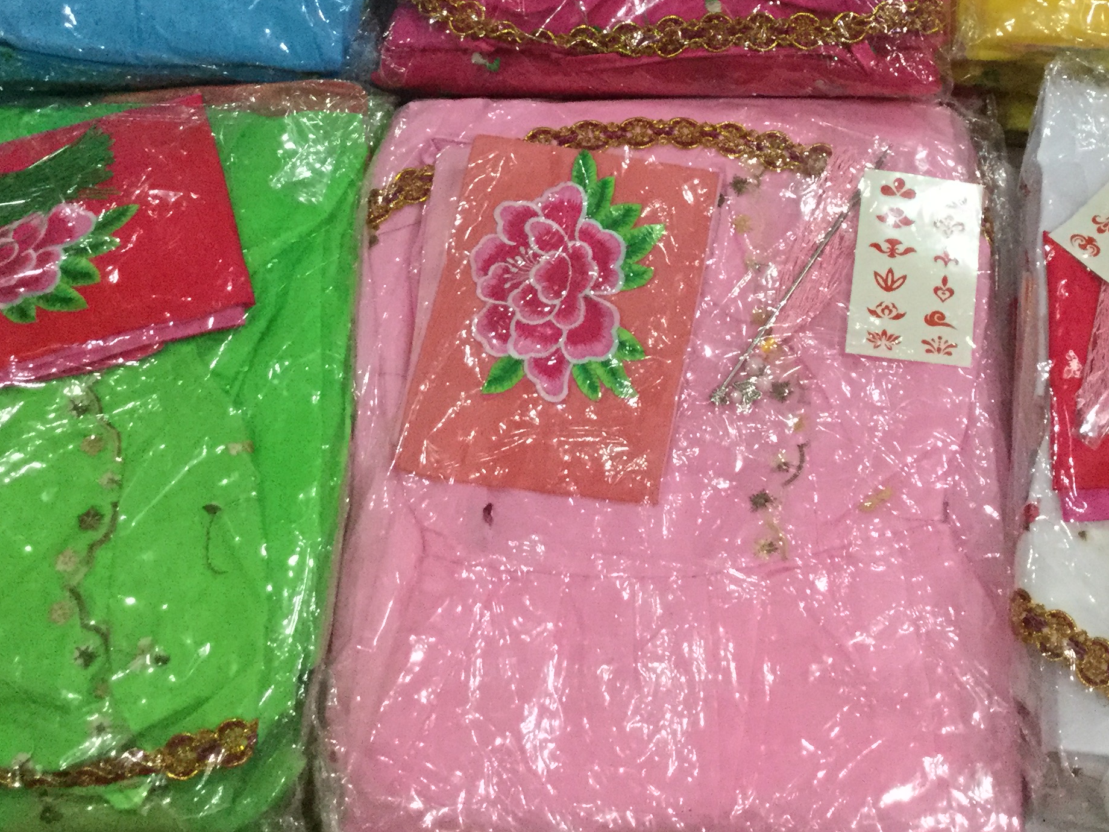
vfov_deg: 26.0
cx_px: 671
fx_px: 1762
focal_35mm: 55
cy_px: 147
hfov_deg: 34.8
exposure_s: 1/17
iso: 250
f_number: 2.4
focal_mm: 3.3
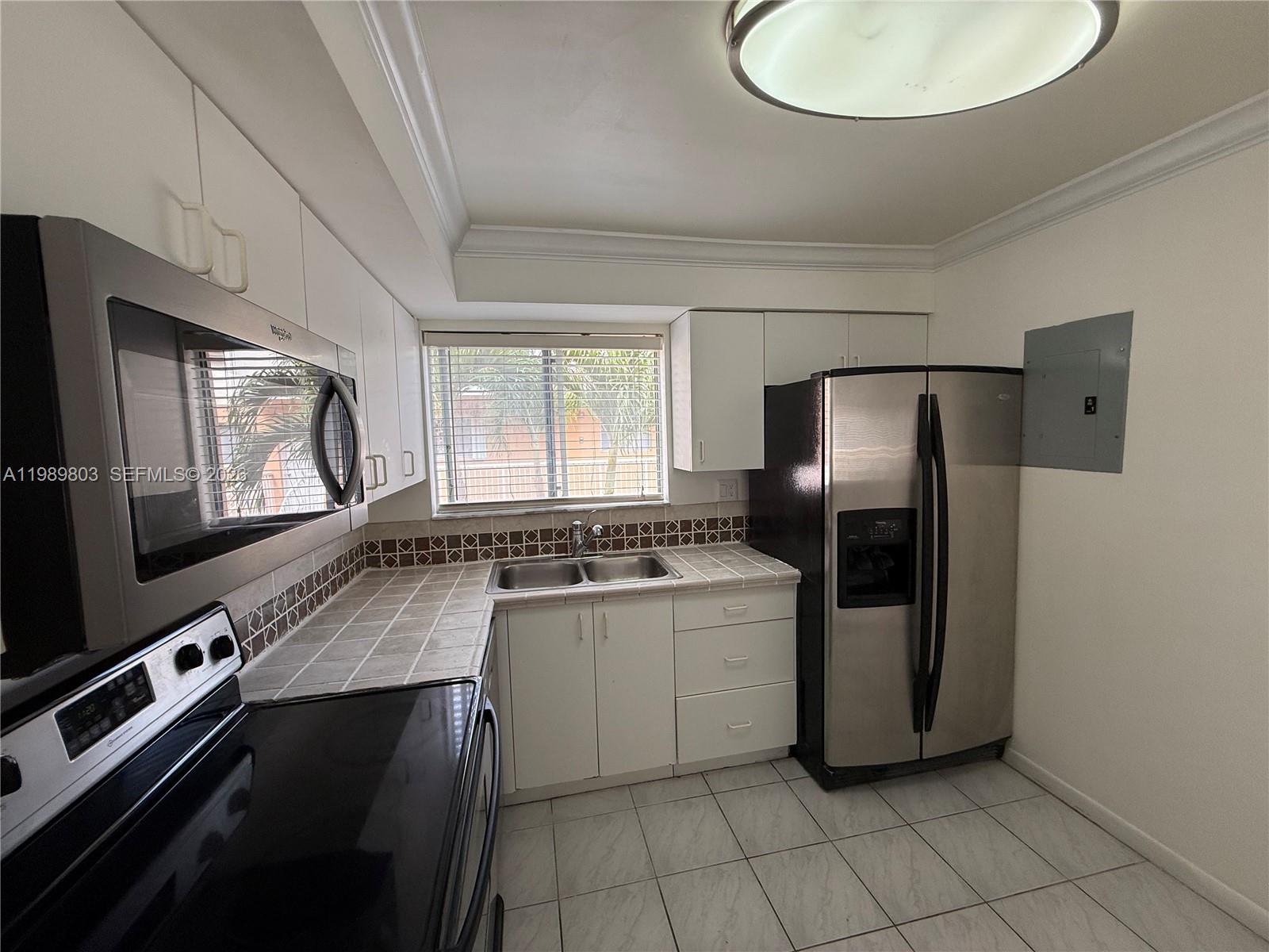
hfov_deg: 102.1
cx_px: 634
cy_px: 476
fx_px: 513
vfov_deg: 85.7
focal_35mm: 14
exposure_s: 1/120
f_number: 2.2
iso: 80
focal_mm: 2.22
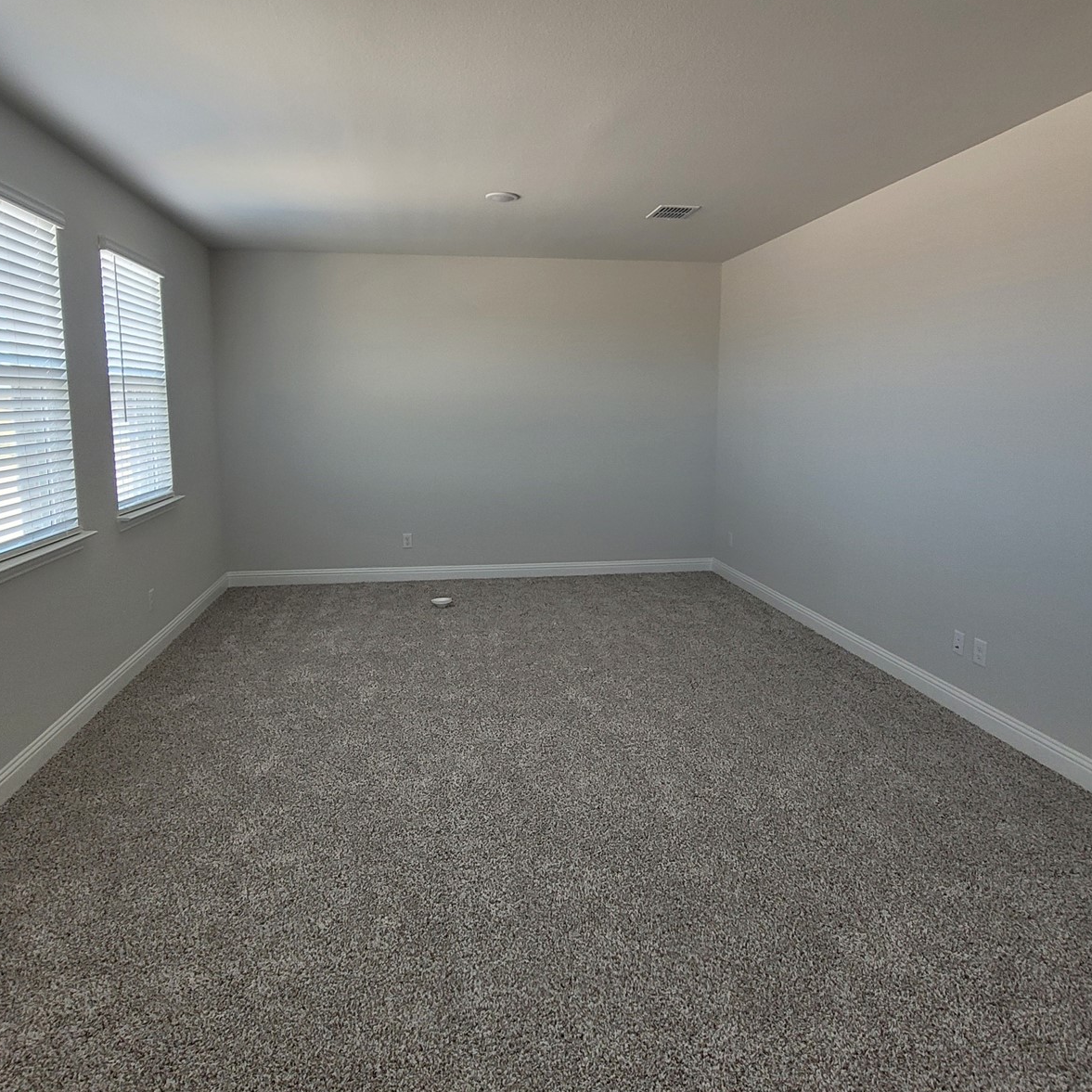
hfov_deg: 74.8
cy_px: 491
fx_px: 714
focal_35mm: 20
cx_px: 521
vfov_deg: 74.6
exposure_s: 1/60
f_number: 2.2
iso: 100
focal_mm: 1.74
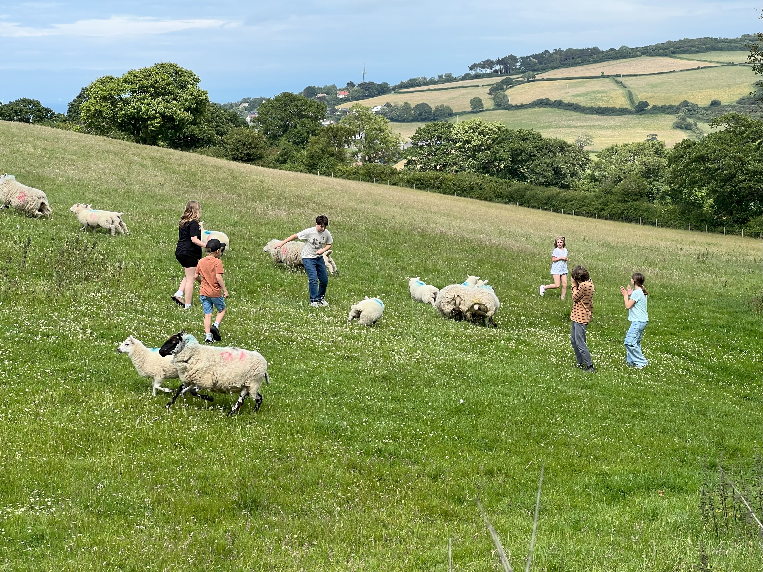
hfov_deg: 25.3
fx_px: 1697
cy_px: 286
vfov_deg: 19.1
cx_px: 382
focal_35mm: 77
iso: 32
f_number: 2.8
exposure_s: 1/435
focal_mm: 9
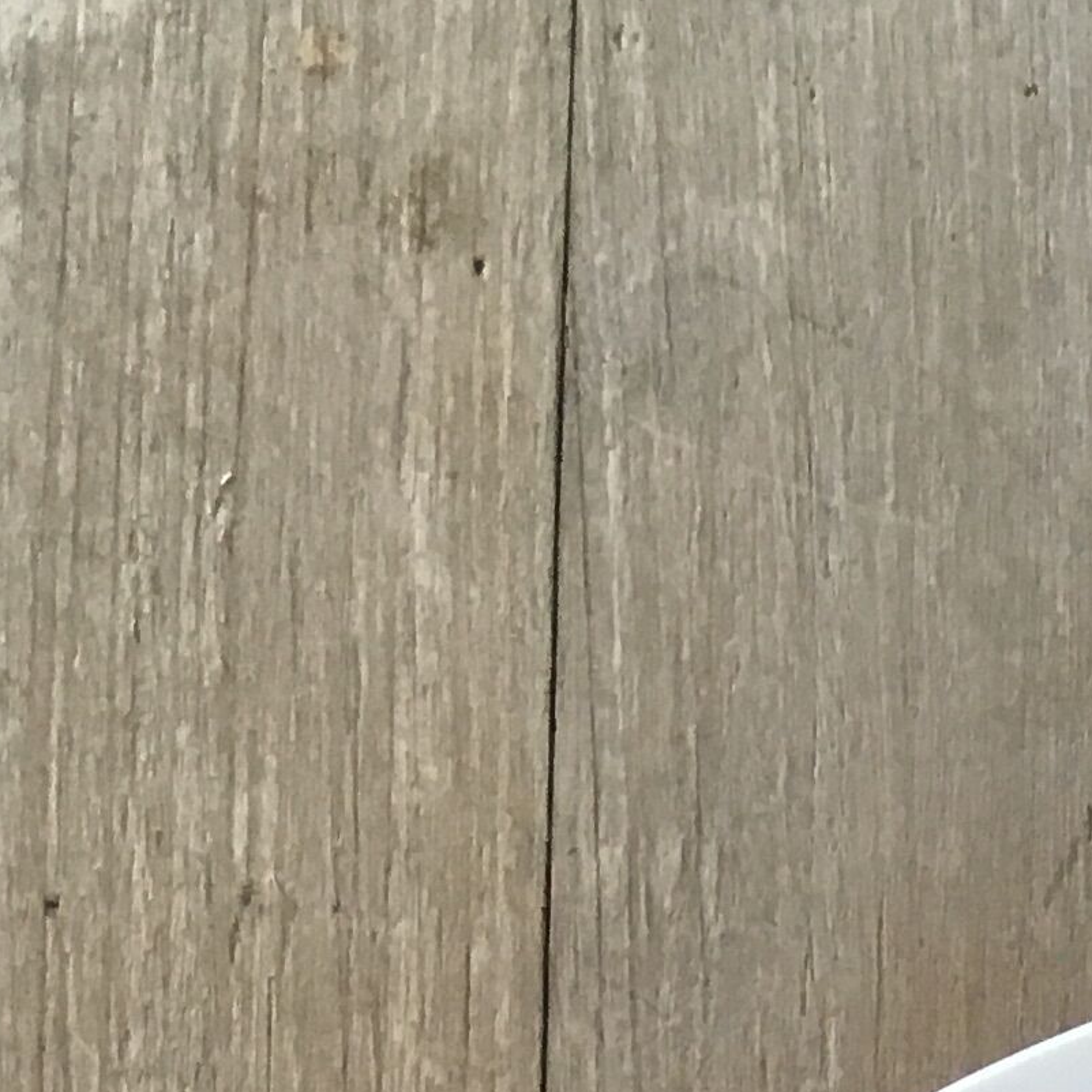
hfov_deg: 12.4
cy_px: 2693
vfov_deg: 11.2
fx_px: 4604
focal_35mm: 129
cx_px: 1940
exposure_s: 1/33
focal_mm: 4.15
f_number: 2.2
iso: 50
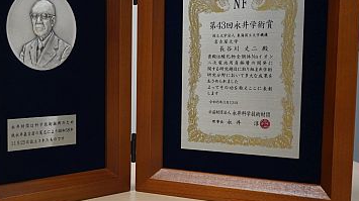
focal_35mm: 56
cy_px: 103
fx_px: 532
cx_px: 68
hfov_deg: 36.0
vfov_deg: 21.4
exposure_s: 1/160
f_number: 4
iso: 1250
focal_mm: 21
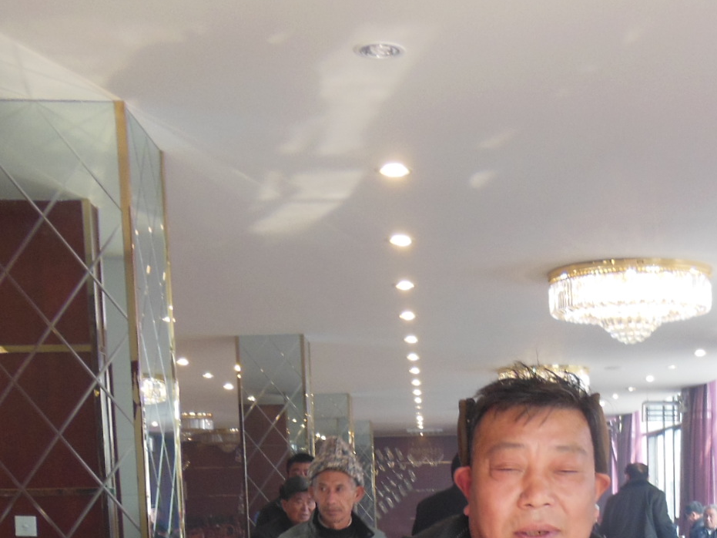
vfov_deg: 22.3
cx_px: 555
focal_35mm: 61
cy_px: 634
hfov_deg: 31.0
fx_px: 1263
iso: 125
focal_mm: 4.5
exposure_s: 1/50
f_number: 3.5
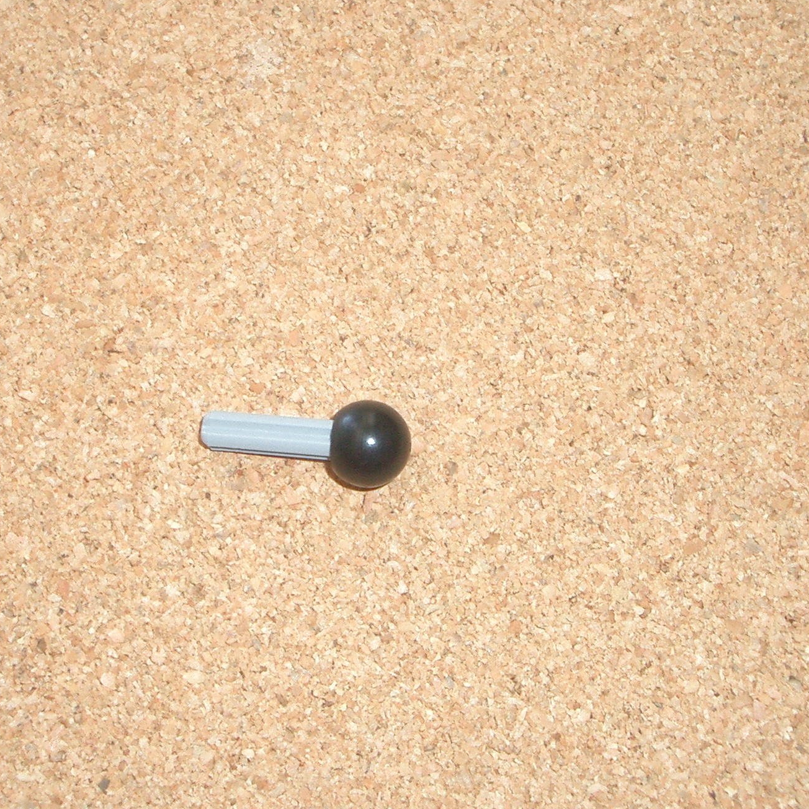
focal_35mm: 68
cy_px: 385
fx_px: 1798
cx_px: 299
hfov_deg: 25.3
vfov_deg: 25.4
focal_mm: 8.2
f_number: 3.1
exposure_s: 1/40
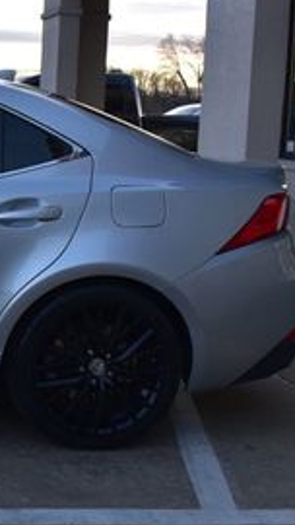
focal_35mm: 67
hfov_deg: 15.7
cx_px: -215
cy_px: 202
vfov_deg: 31.3
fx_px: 931
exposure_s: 1/60
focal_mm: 18
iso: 400
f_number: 8
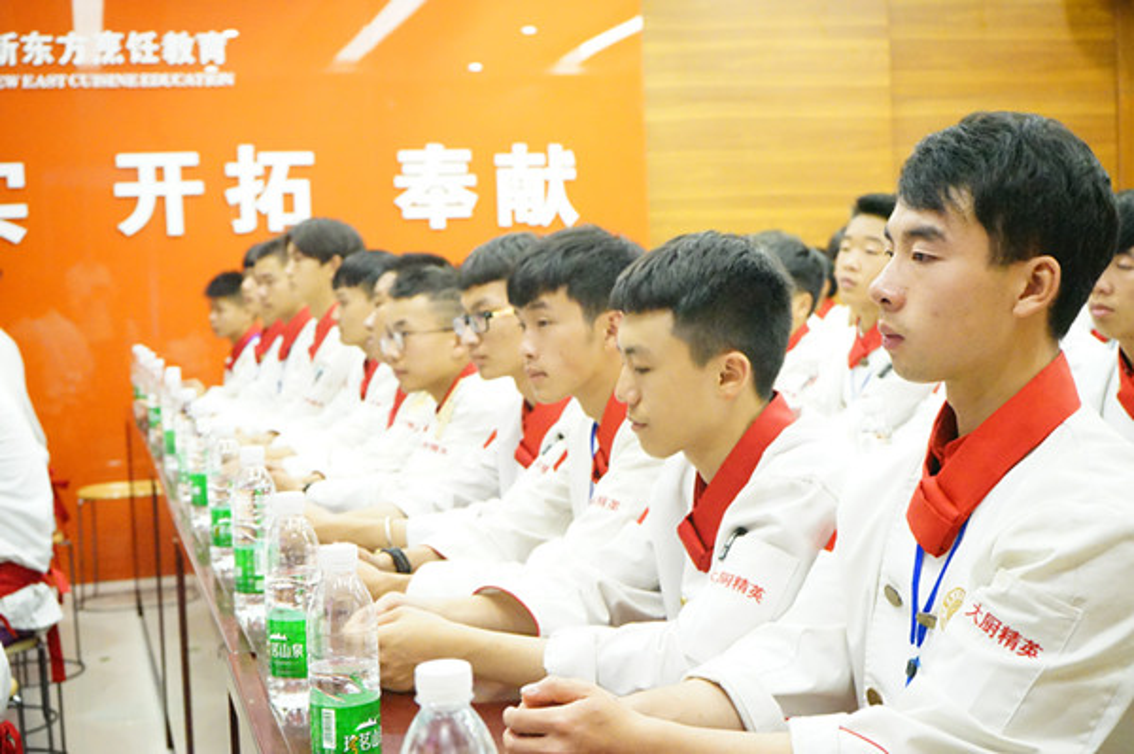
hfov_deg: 40.4
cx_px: 567
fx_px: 1542
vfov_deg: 27.5
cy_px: 377
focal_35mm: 49
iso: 16000
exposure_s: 1/100
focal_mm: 49
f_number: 6.3
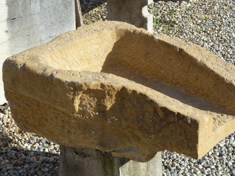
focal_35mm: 78
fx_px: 530
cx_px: 125
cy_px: 88
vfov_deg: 18.9
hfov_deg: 25.0
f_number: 4.6
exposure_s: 1/640
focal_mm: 11.7
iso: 100
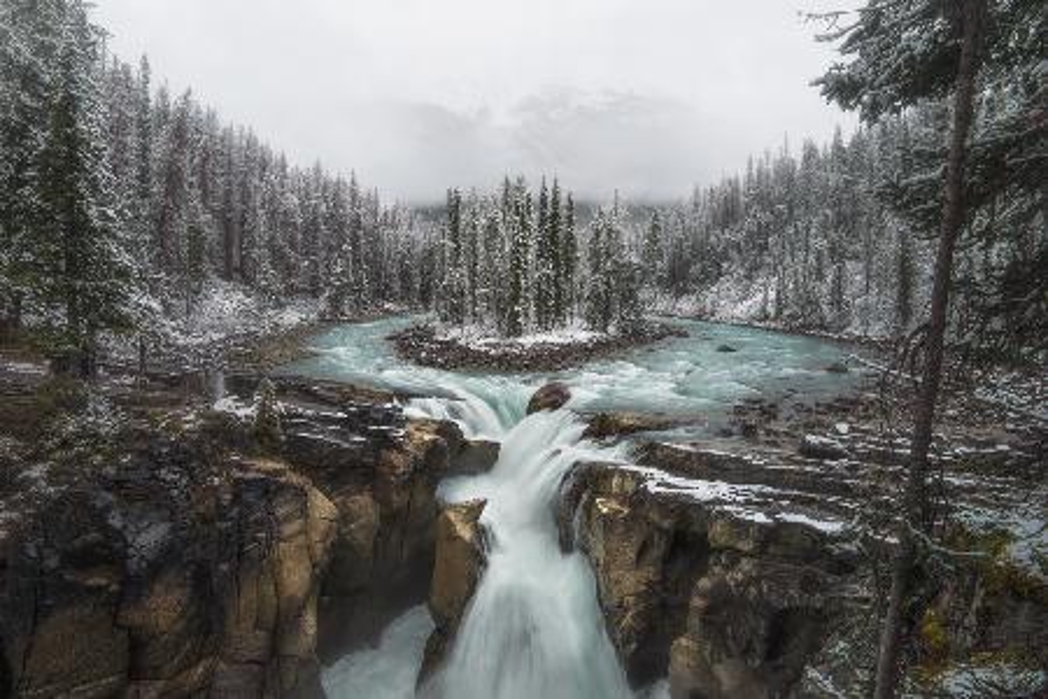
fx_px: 466
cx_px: 524
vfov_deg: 73.7
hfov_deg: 96.7
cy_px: 350
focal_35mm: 16
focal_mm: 16
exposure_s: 1/5
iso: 31
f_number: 16
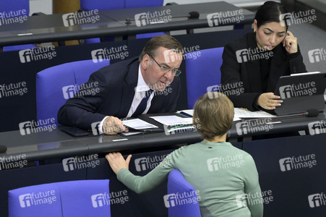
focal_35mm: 360
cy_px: 108
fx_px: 3258
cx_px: 163
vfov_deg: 3.8
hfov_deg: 5.7
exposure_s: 1/400
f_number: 5.6
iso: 5000
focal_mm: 360
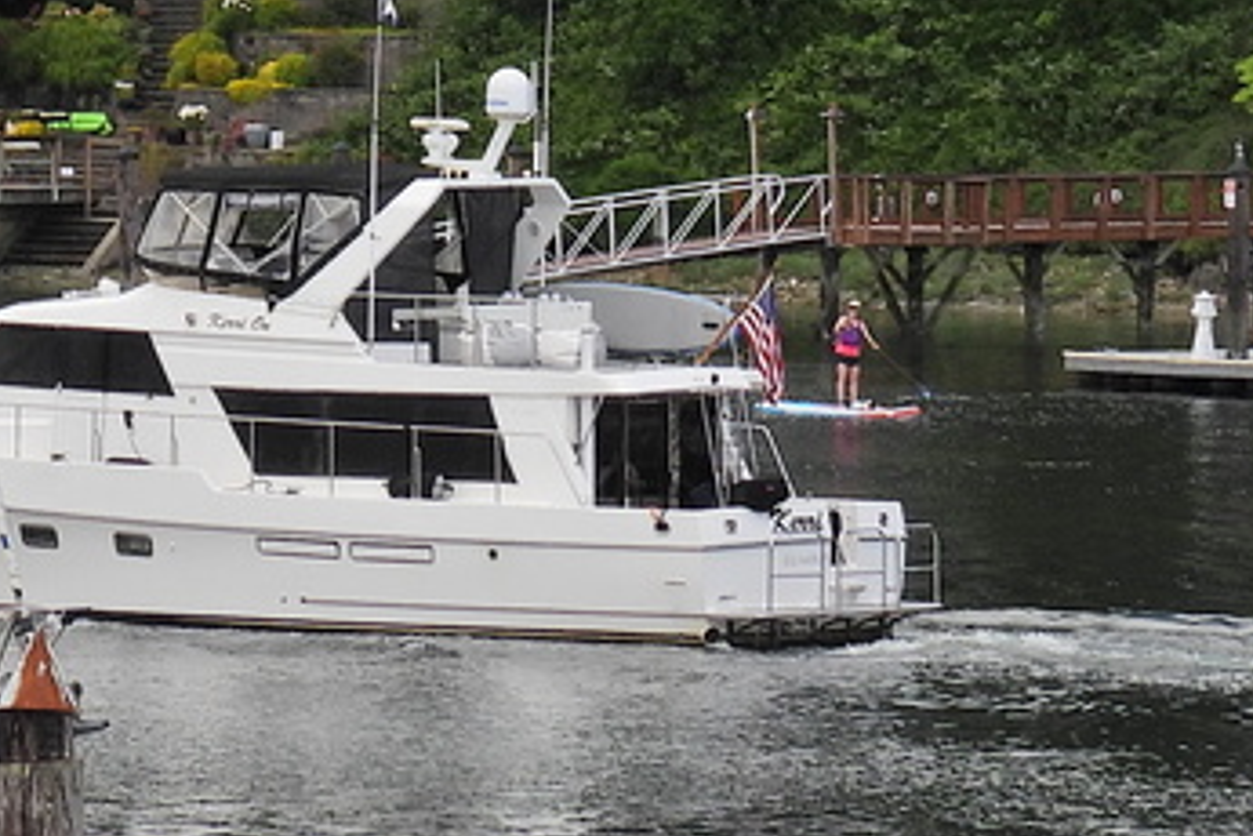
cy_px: -363
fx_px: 14095
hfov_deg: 5.1
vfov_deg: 3.4
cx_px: -203
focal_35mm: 405
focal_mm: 18.7
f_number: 4
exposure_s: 1/1000
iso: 100
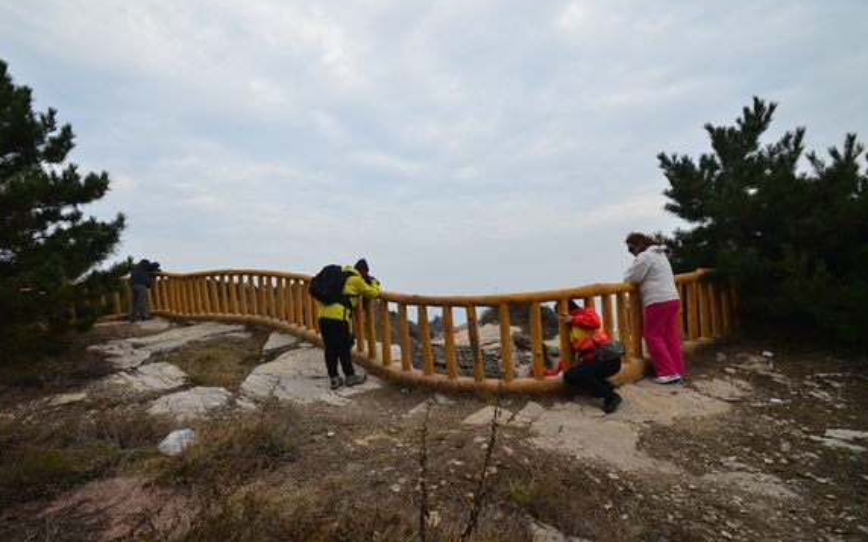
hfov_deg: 97.8
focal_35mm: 16
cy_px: 286
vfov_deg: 71.1
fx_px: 378
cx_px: 419
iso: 200
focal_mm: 10
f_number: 9
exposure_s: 1/60
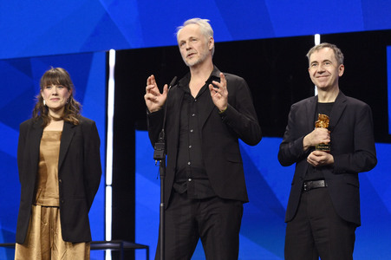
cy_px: 130
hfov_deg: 14.7
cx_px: 196
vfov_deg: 9.8
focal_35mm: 140
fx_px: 1519
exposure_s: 1/200
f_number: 5.6
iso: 10000
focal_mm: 140
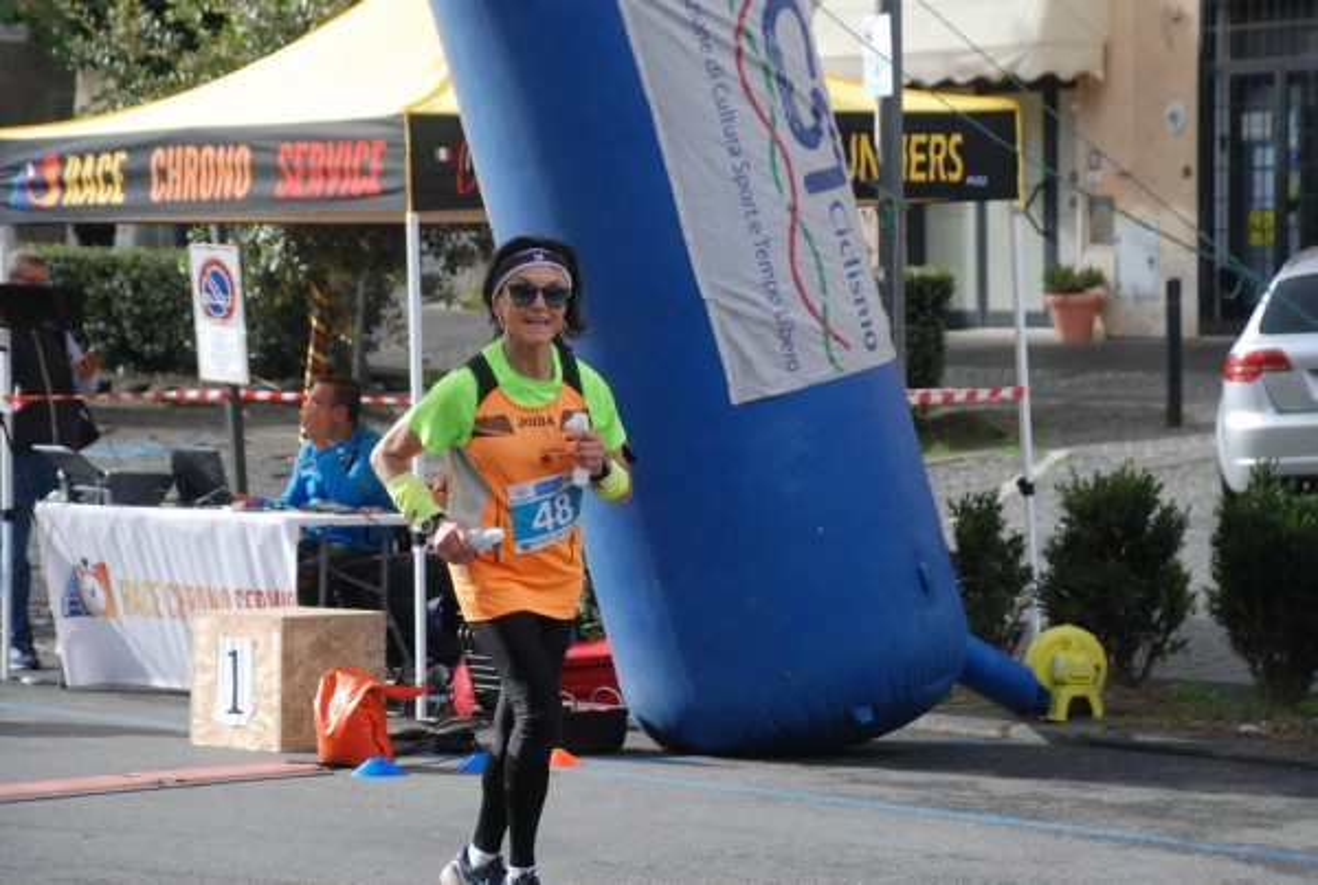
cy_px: 442
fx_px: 4403
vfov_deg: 11.5
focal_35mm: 120
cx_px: 659
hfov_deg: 17.0
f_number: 5.6
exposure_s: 1/1250
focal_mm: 80
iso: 1000
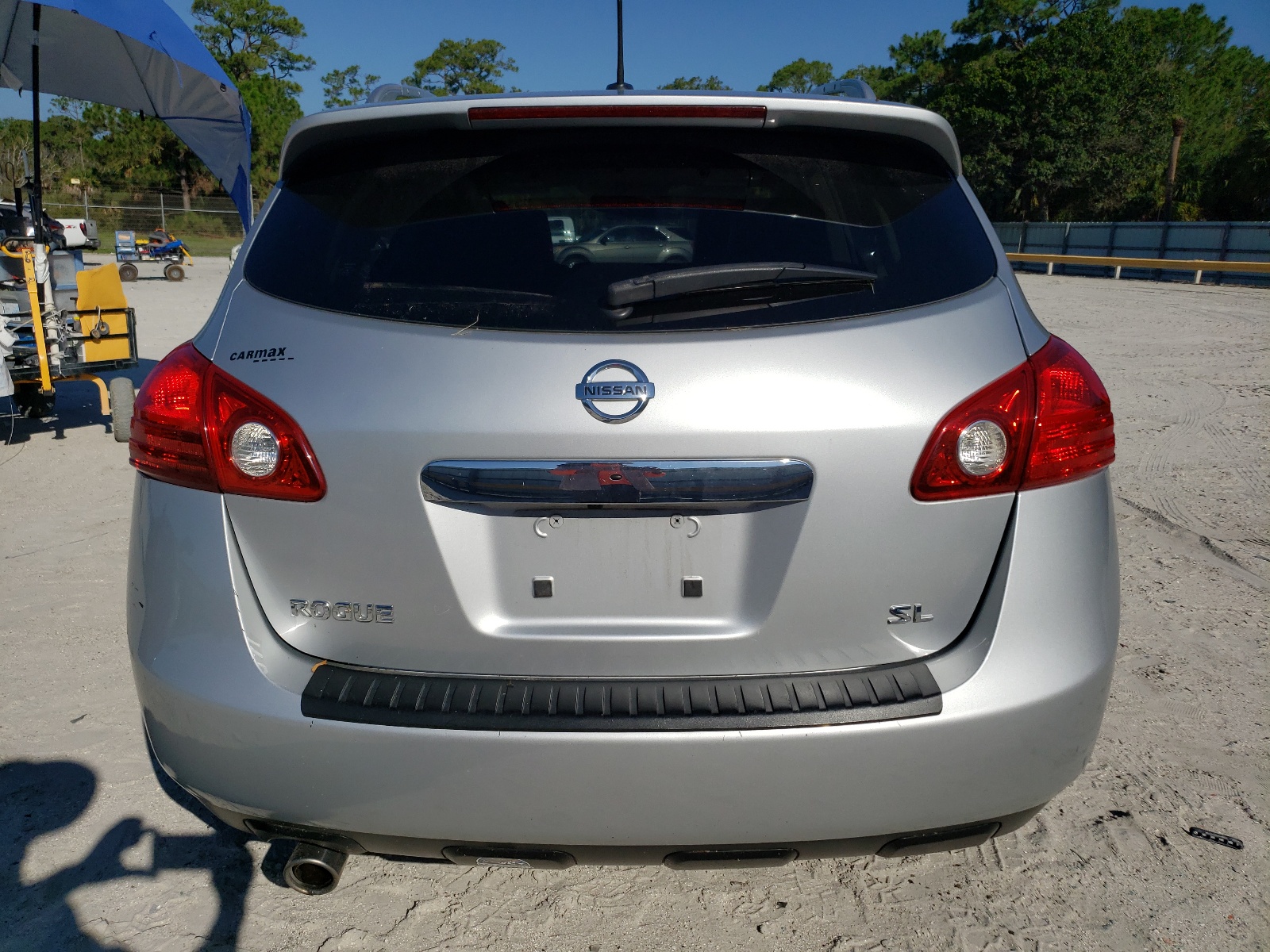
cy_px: 476
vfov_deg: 53.1
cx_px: 635
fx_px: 954
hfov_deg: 67.3
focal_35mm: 26
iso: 51
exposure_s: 1/10000
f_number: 1.5
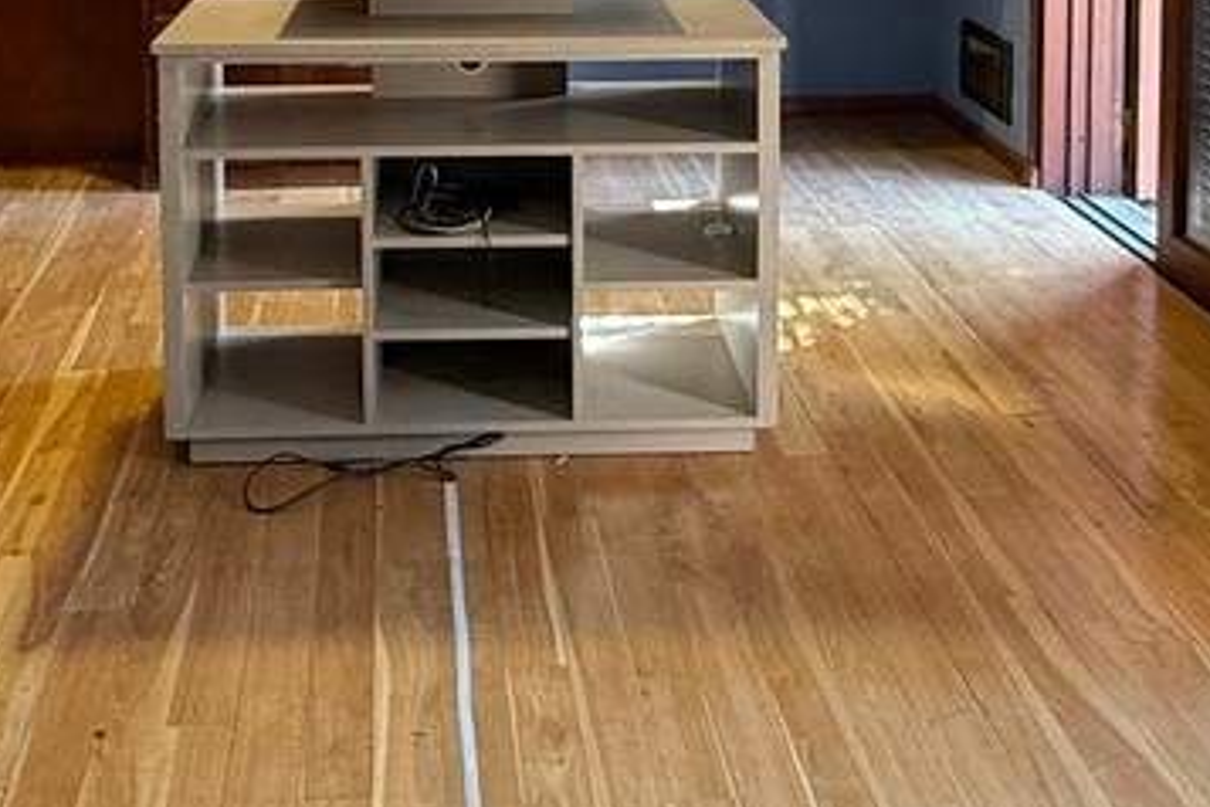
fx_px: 1647
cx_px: 546
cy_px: -193
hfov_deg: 40.3
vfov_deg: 24.6
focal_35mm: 49
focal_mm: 2.22
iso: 400
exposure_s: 1/50
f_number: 2.2
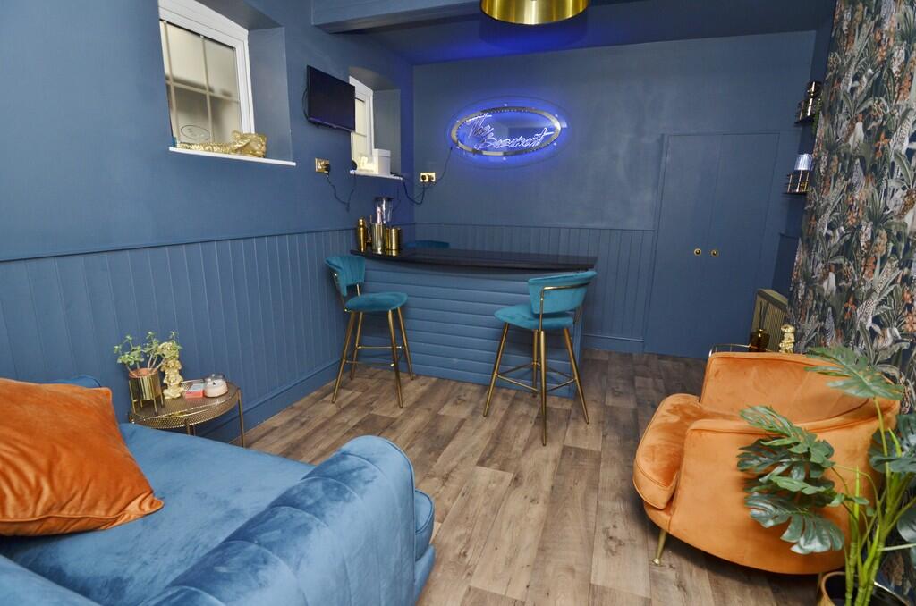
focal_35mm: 16
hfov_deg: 95.1
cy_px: 303
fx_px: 419
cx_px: 458
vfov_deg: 71.8
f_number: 5.6
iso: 400
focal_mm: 11
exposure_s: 1/60
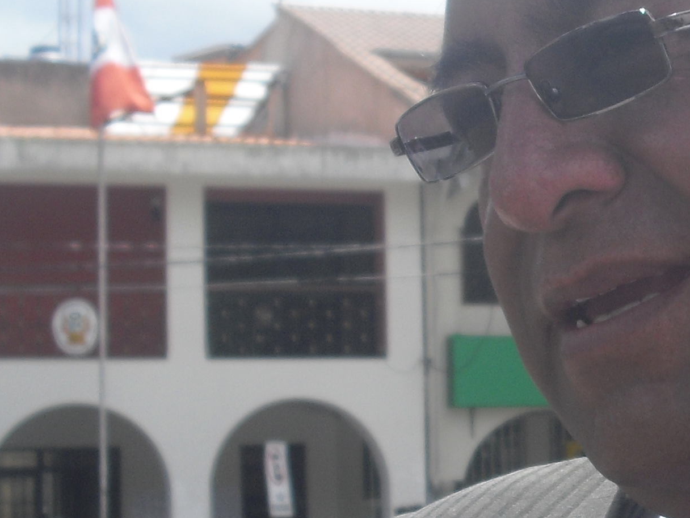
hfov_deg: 17.6
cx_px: 752
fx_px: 2153
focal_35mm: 108
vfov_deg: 13.7
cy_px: 347
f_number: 7.8
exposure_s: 1/100
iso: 64
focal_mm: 6.3
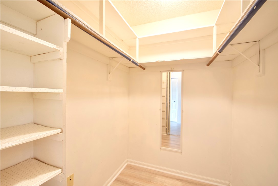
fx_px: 116
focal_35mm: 15
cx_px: 139
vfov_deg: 77.3
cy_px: 93
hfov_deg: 100.4
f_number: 6.3
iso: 320
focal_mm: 10
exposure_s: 1/4
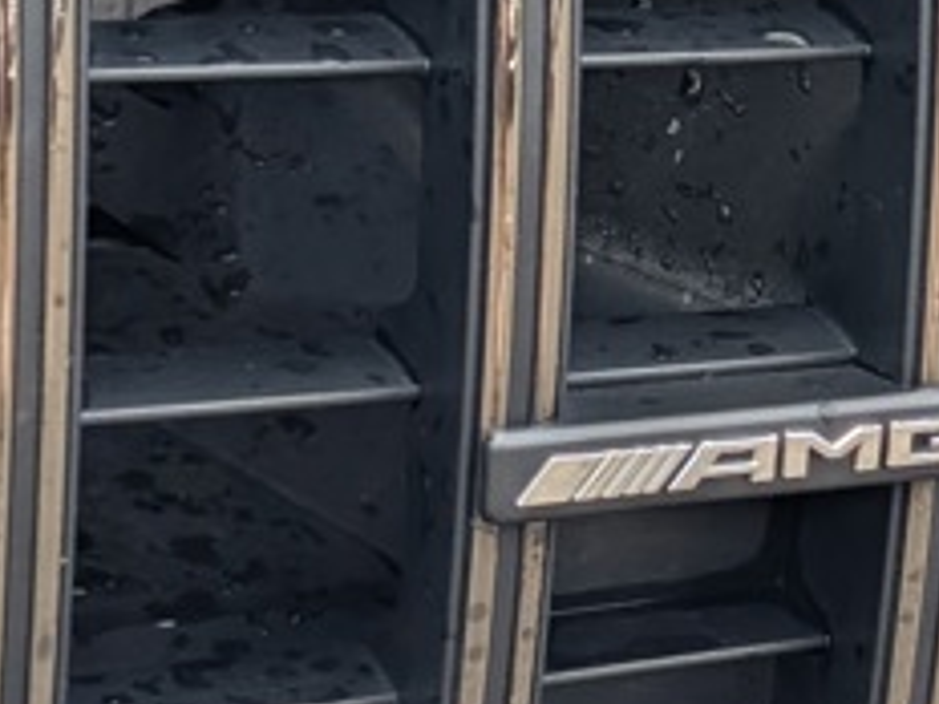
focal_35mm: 169
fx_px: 4584
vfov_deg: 8.7
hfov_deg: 11.2
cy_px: 36
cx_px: 1396
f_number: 1.68
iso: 28
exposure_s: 1/290
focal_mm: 6.9
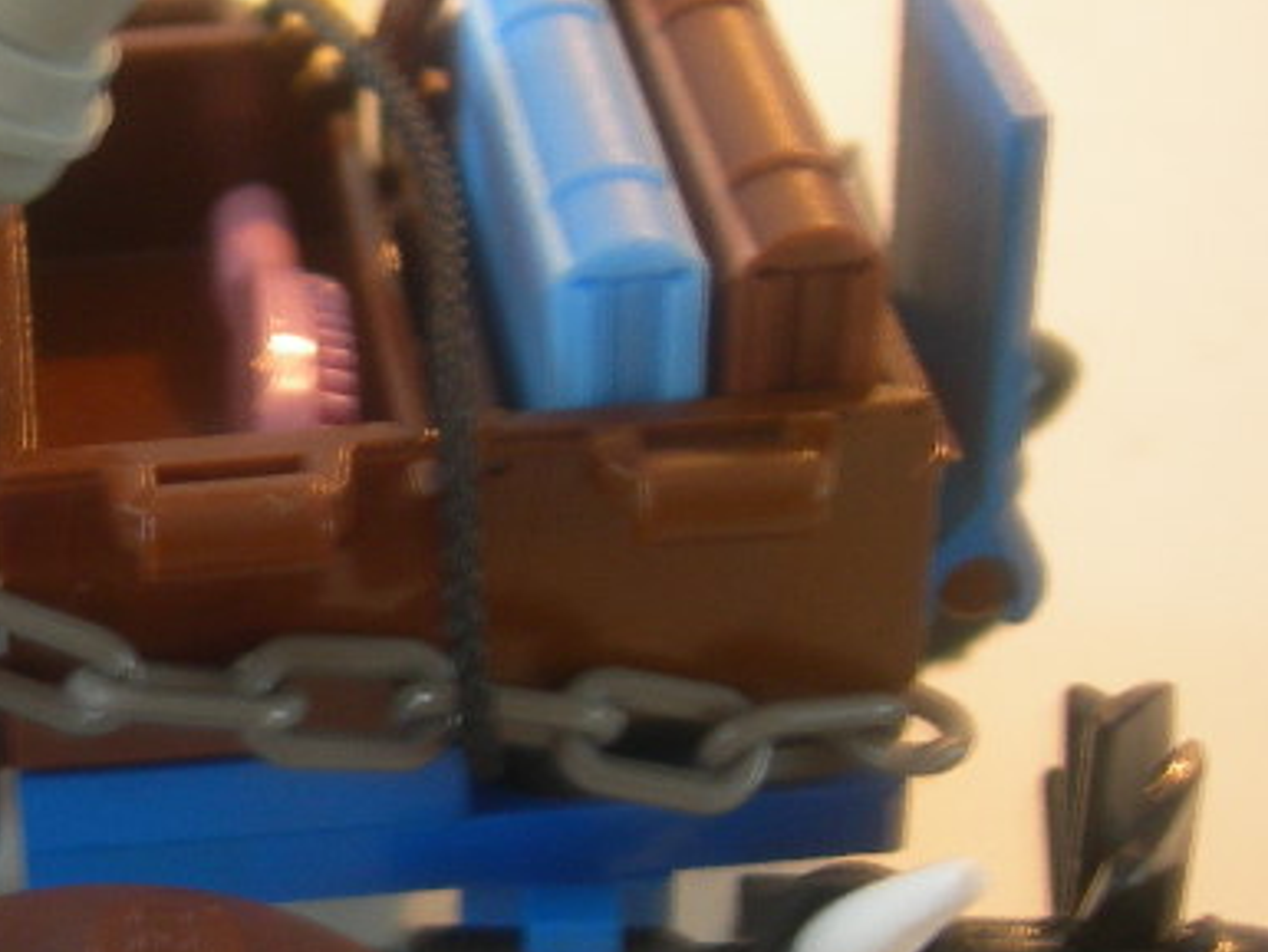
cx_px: -128
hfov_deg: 18.7
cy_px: 652
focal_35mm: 101
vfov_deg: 14.6
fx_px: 3701
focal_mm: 7.8
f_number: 2.8
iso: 50
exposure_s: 1/3.7
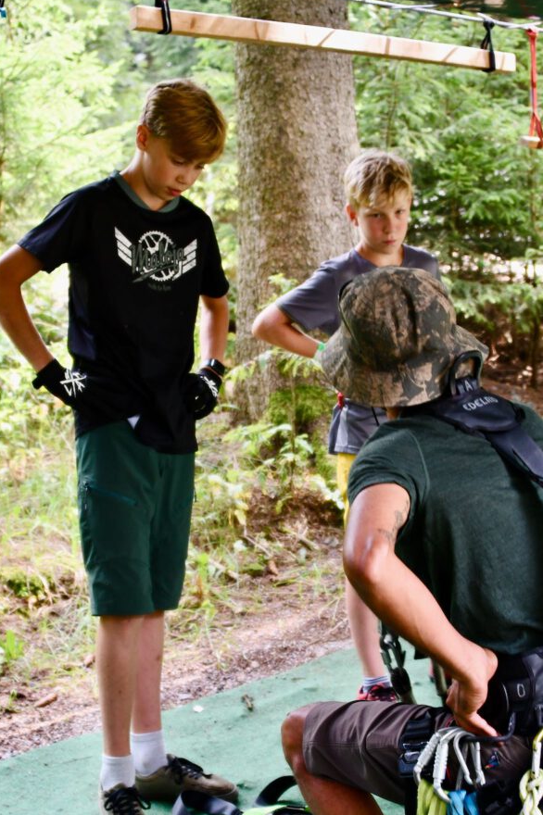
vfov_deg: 33.3
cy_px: 502
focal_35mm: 60
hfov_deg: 22.6
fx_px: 1358
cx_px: 290
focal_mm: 32
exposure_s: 1/160
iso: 800
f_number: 3.5
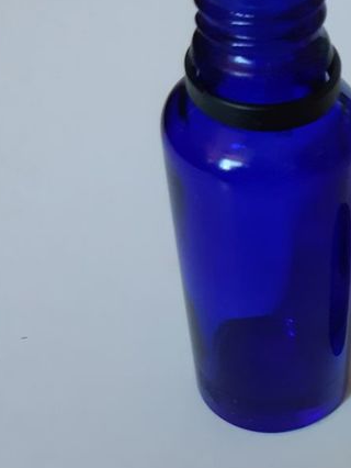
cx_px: 377
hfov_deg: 22.8
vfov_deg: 31.0
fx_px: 824
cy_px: 366
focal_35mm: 61
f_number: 1.7
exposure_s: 1/50
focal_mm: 3.93
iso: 250
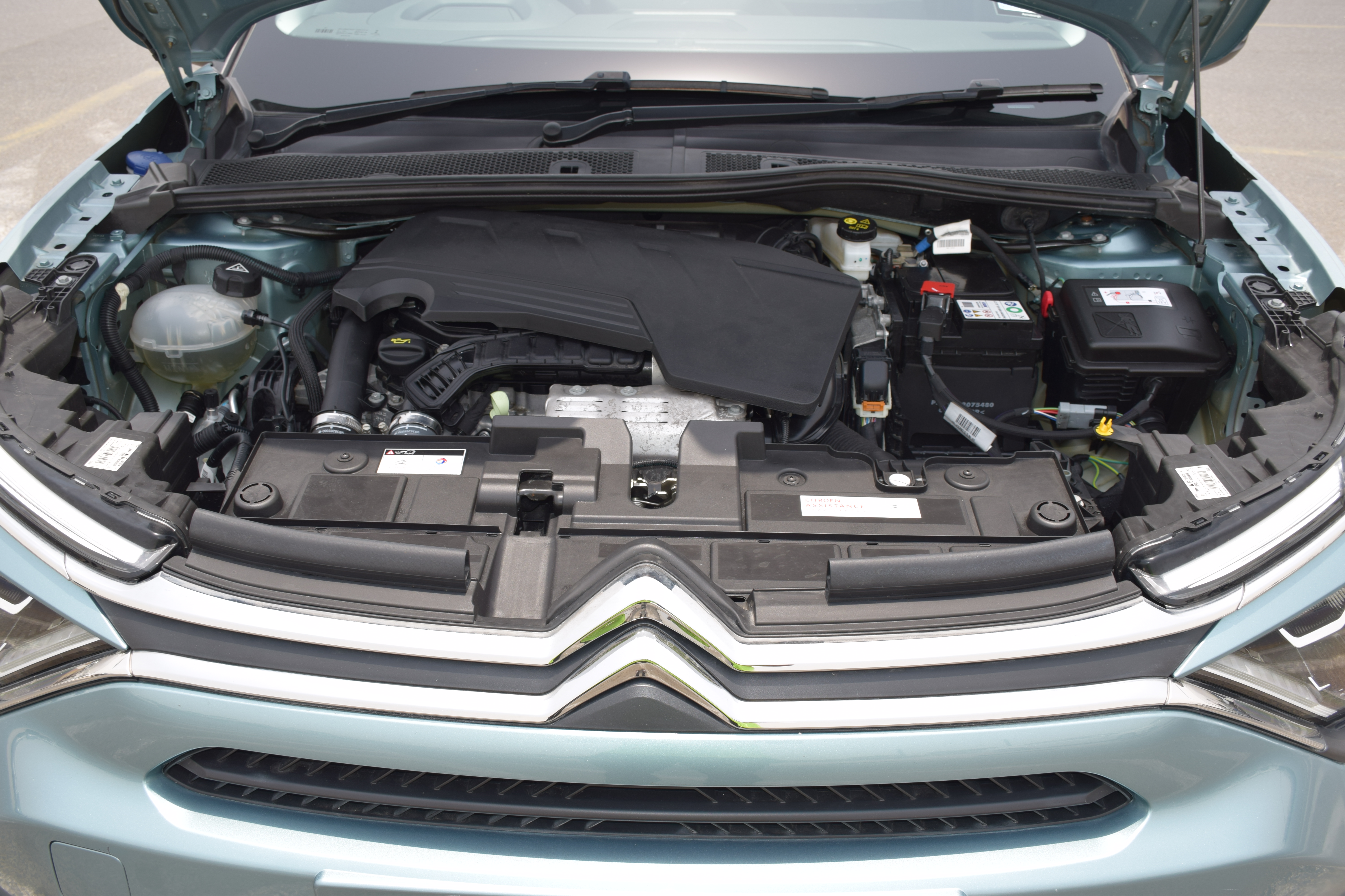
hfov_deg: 57.2
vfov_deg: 40.0
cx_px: 672
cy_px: 448
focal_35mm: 33
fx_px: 1233
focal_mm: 22
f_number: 8
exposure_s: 1/200
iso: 100
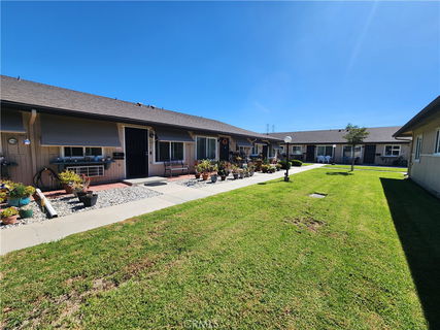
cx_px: 220
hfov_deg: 106.2
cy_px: 165
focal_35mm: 13
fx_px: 165
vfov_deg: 89.9
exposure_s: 1/1819
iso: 50
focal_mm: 2.2
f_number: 2.2
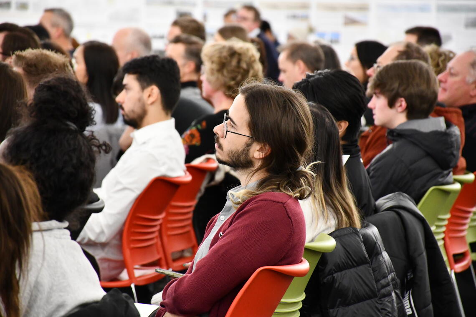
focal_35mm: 210
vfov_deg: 6.5
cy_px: 158
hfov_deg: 9.8
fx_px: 2776
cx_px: 238
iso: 5000
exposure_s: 1/125
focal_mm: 140
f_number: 5.6
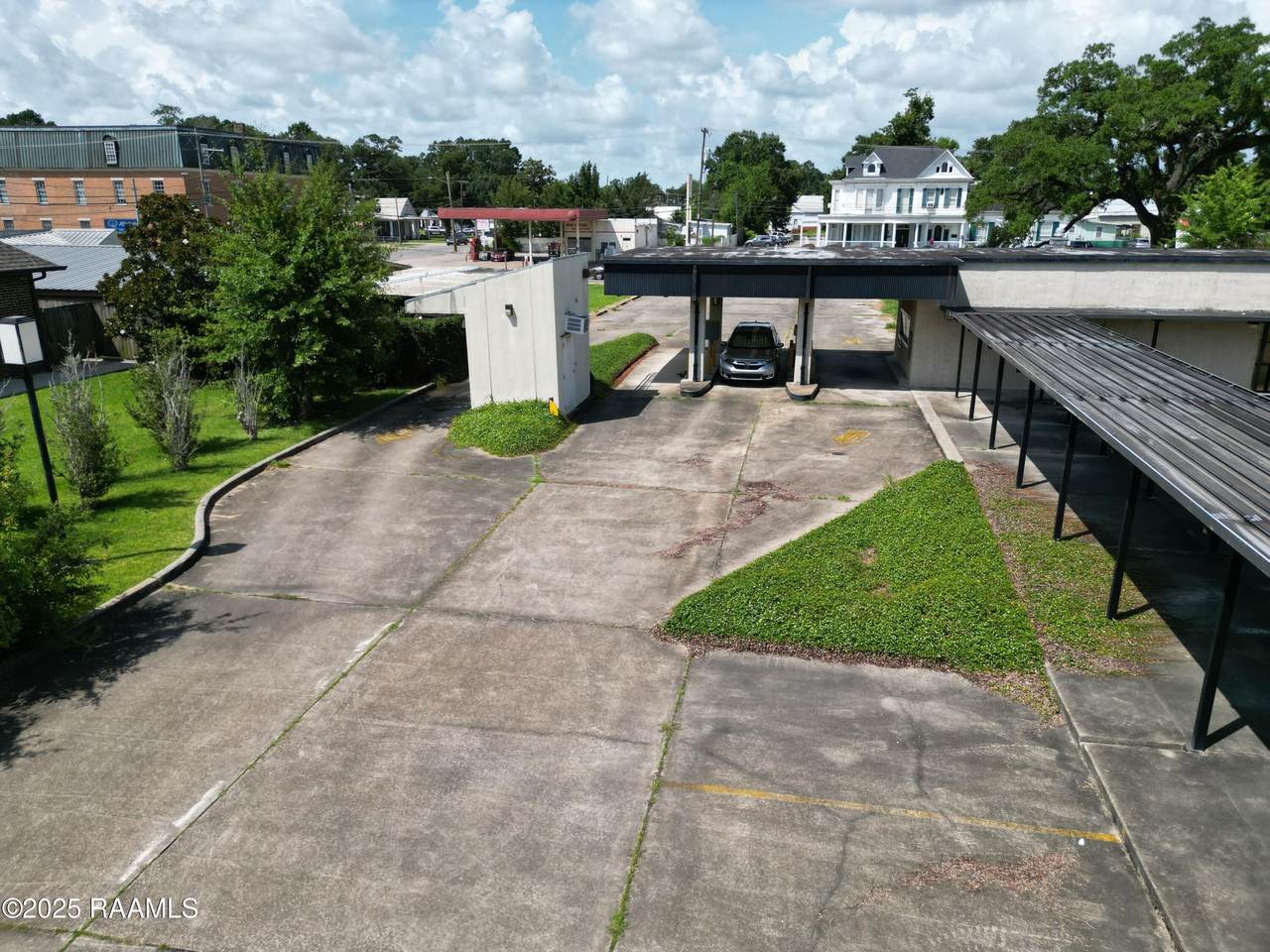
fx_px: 881
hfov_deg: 71.6
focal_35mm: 24
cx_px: 635
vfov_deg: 56.8
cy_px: 476
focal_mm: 6.72
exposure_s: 1/3200
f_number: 1.7
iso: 130
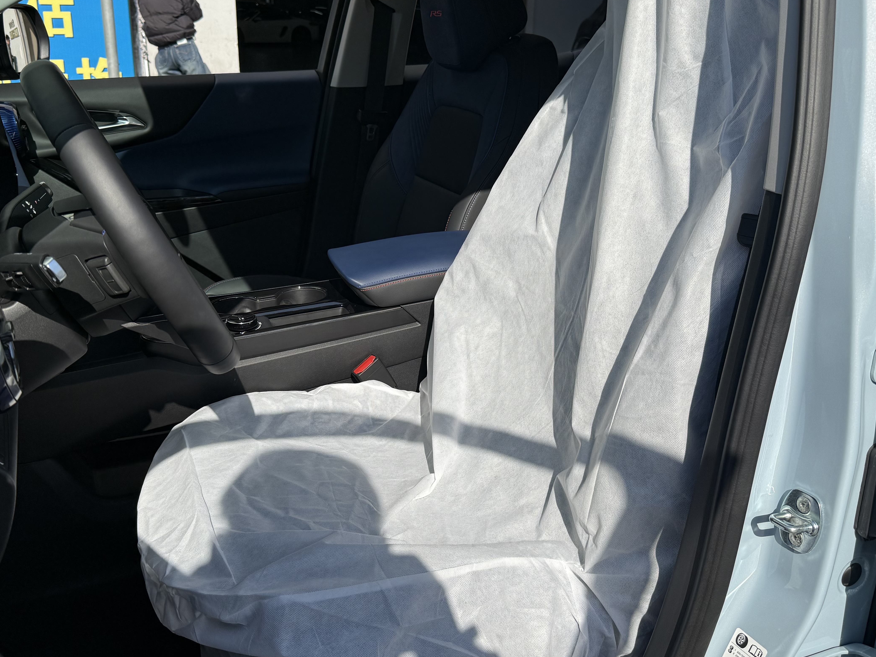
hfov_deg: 55.3
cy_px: 298
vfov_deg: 42.9
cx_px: 405
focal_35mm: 33
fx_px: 835
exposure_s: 1/5714
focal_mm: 6.76
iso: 80
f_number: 1.78
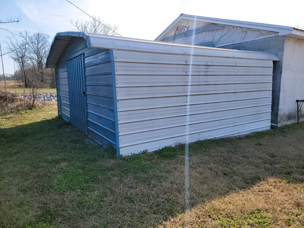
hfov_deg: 71.6
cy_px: 114
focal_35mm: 24
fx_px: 211
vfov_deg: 56.8
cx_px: 152
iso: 16
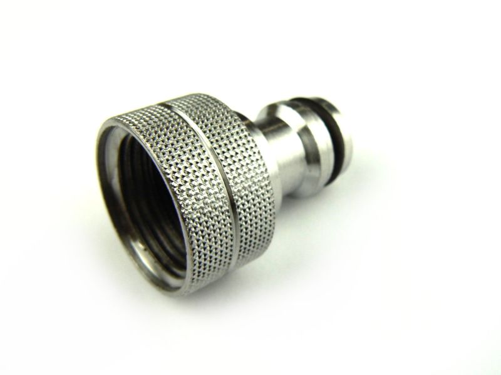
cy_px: 188
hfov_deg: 51.4
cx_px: 250
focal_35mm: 36
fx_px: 521
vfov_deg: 39.7
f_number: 5.6
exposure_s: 1/160
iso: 100
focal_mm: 6
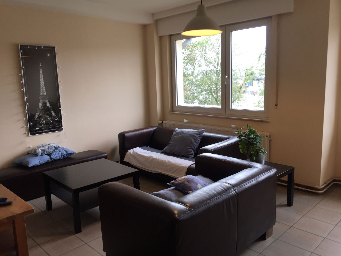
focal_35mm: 29
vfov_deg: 48.2
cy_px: 128
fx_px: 286
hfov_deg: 61.7
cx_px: 170
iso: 40
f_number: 2.2
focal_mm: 4.15
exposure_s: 1/100
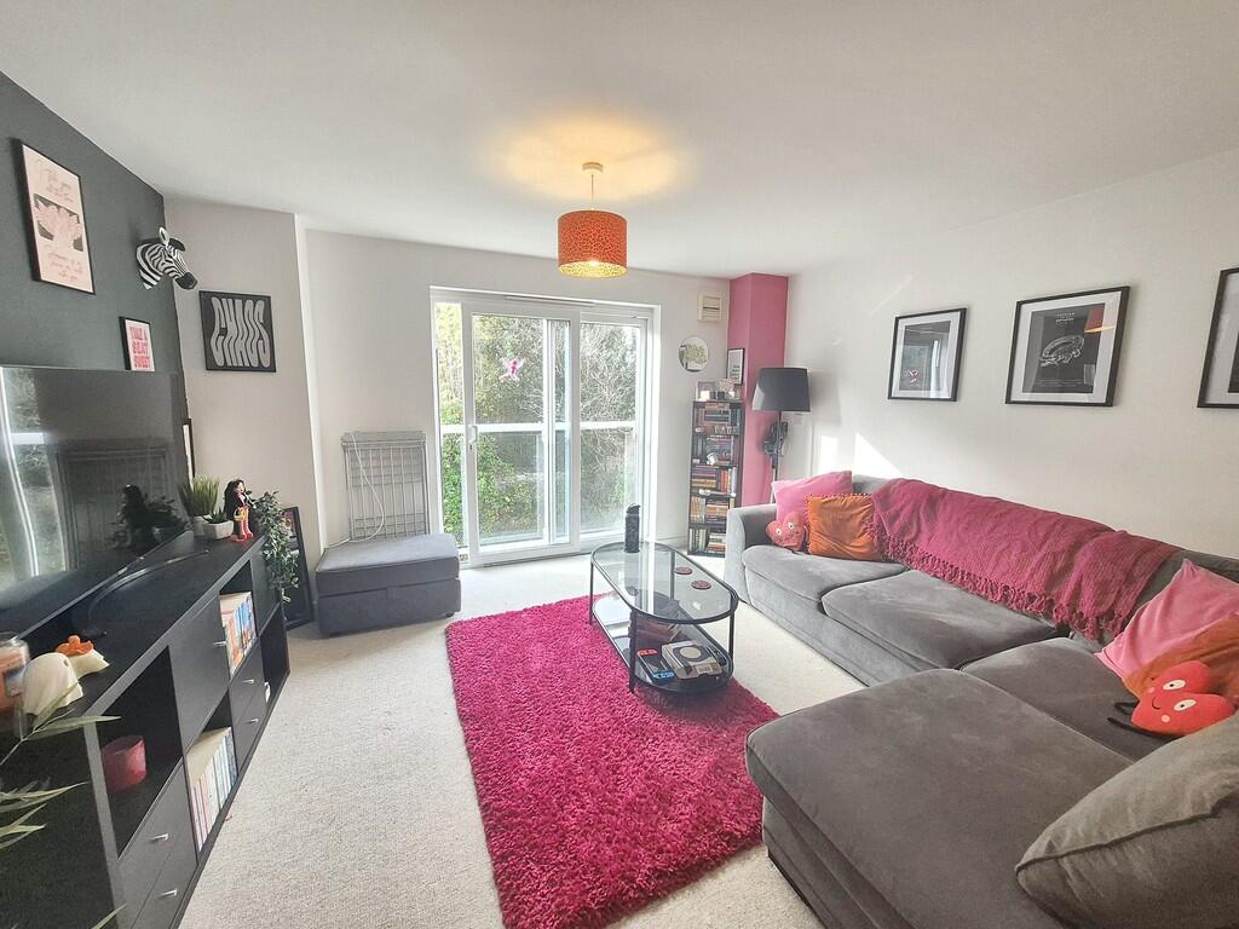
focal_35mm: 13
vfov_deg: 89.9
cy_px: 464
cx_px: 620
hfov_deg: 106.2
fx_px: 465
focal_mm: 1.7
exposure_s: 1/50
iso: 80
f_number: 2.2
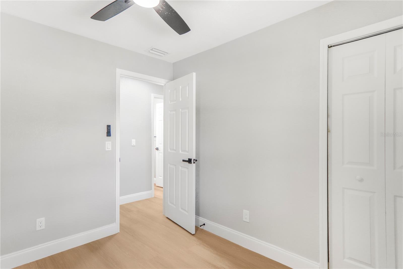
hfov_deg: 90.0
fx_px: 201
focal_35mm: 18
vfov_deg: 67.4
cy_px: 134
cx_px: 202
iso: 100
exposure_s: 1/40
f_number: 2.2
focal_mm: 12
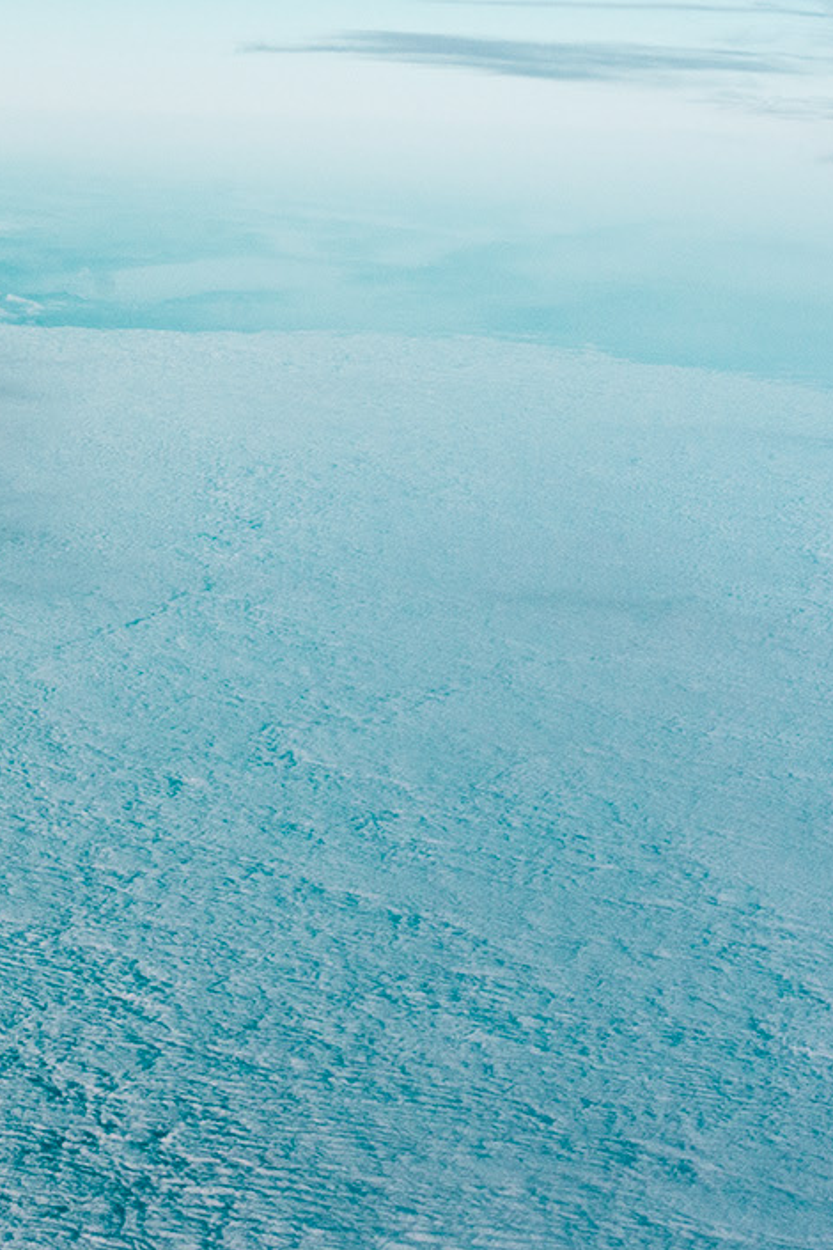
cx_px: -342
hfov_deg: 9.6
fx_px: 4824
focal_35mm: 139
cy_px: 541
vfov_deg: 14.8
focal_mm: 70
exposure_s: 1/2000
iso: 800
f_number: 8
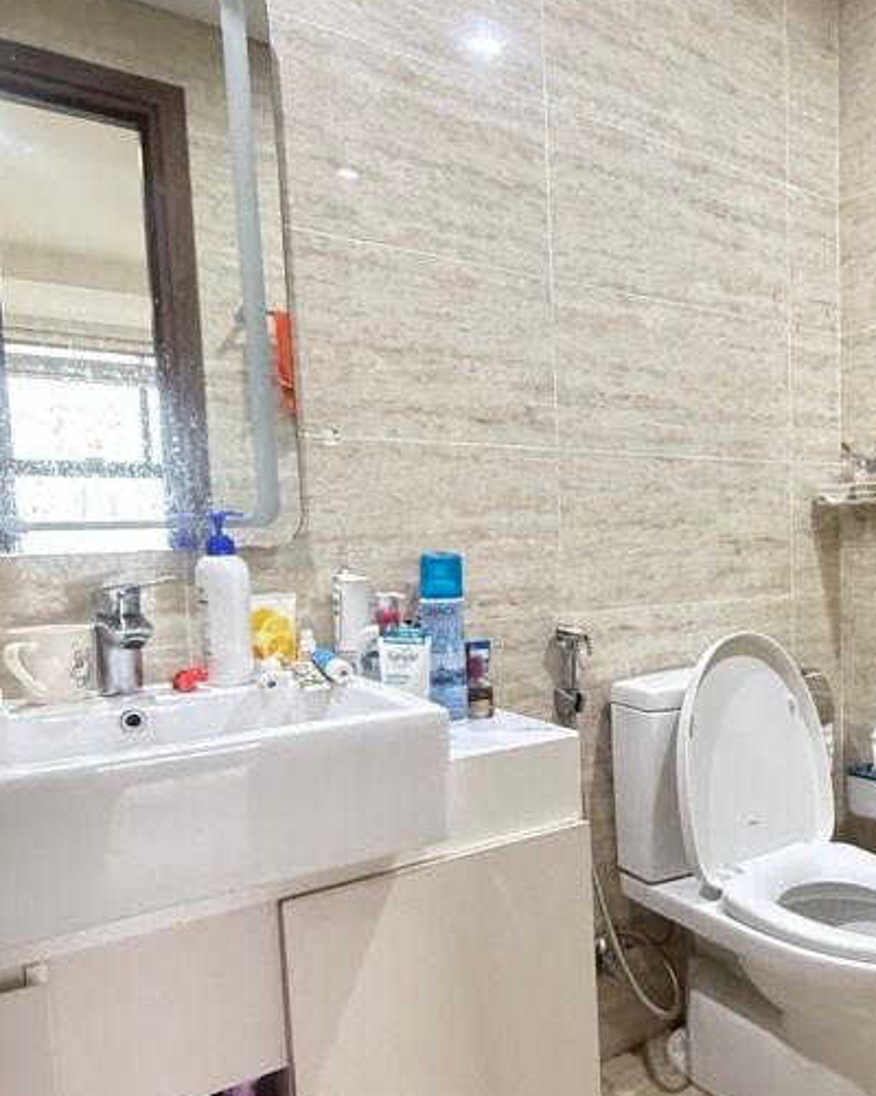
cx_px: 734
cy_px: 618
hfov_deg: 47.9
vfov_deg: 62.0
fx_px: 907
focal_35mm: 28
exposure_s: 1/100
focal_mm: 2.22
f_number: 2.2
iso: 800
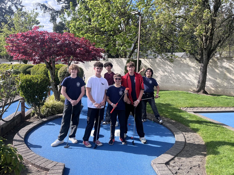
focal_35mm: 26
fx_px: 176
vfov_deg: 53.1
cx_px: 117
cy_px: 88
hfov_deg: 67.3
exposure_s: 1/1776
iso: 50
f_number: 1.6
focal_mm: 5.1
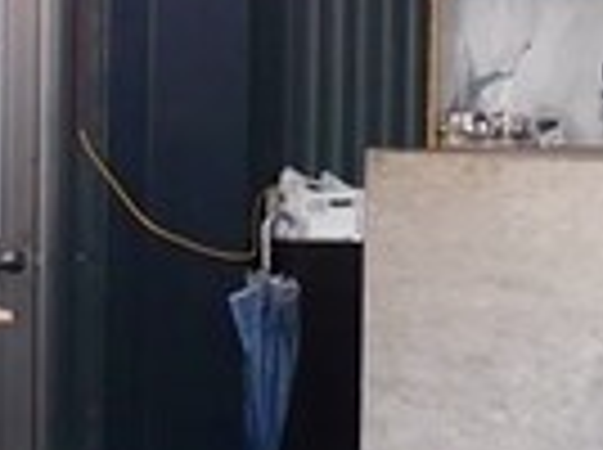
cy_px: -65
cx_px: -364
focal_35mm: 178
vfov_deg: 8.2
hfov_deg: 10.6
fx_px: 3095
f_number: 3.5
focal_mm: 14
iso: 640
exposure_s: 1/60
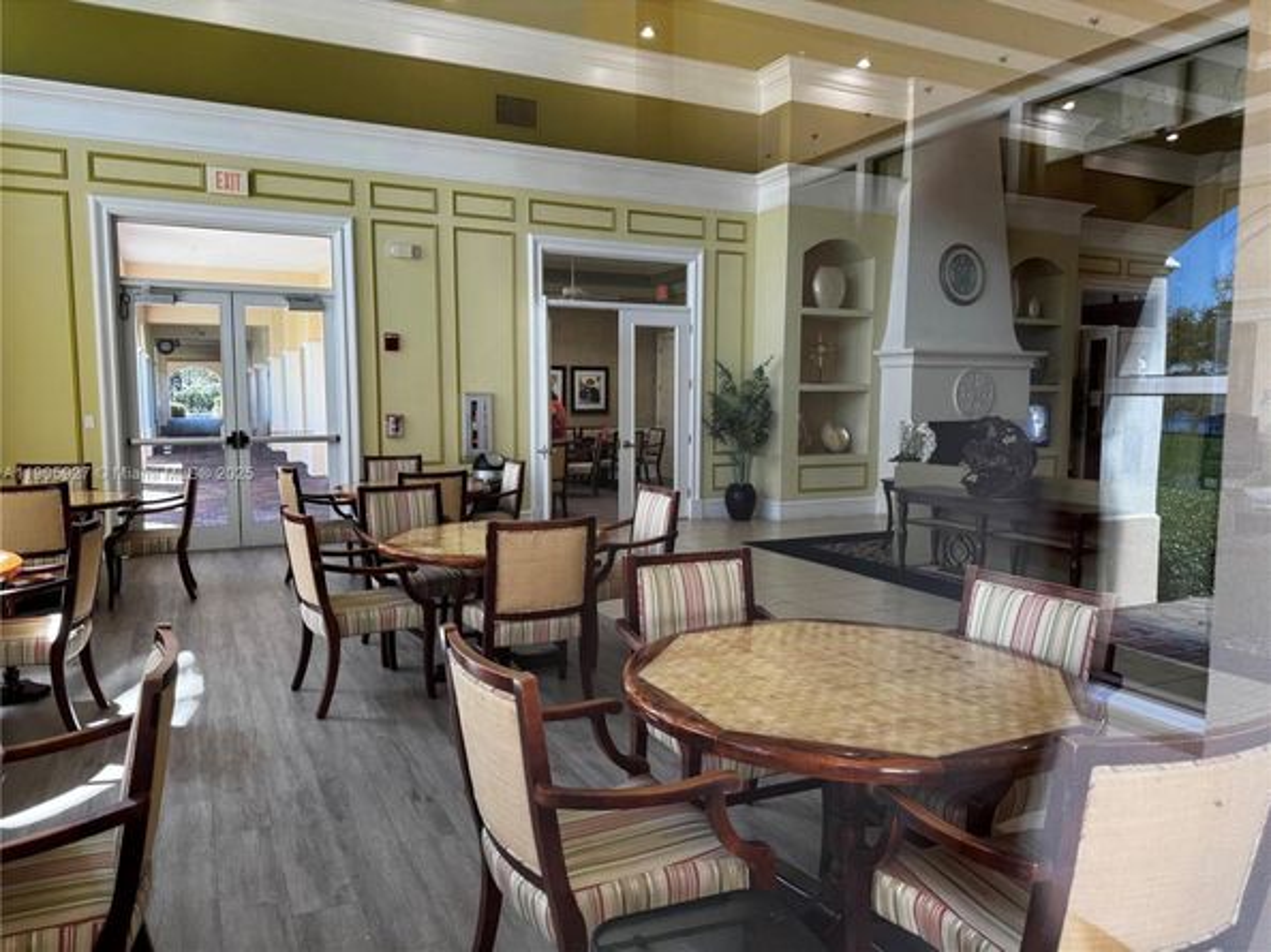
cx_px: 636
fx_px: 881
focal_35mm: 24
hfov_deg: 71.6
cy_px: 476
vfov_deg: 56.8
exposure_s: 1/130
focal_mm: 6.76
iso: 50
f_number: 1.78
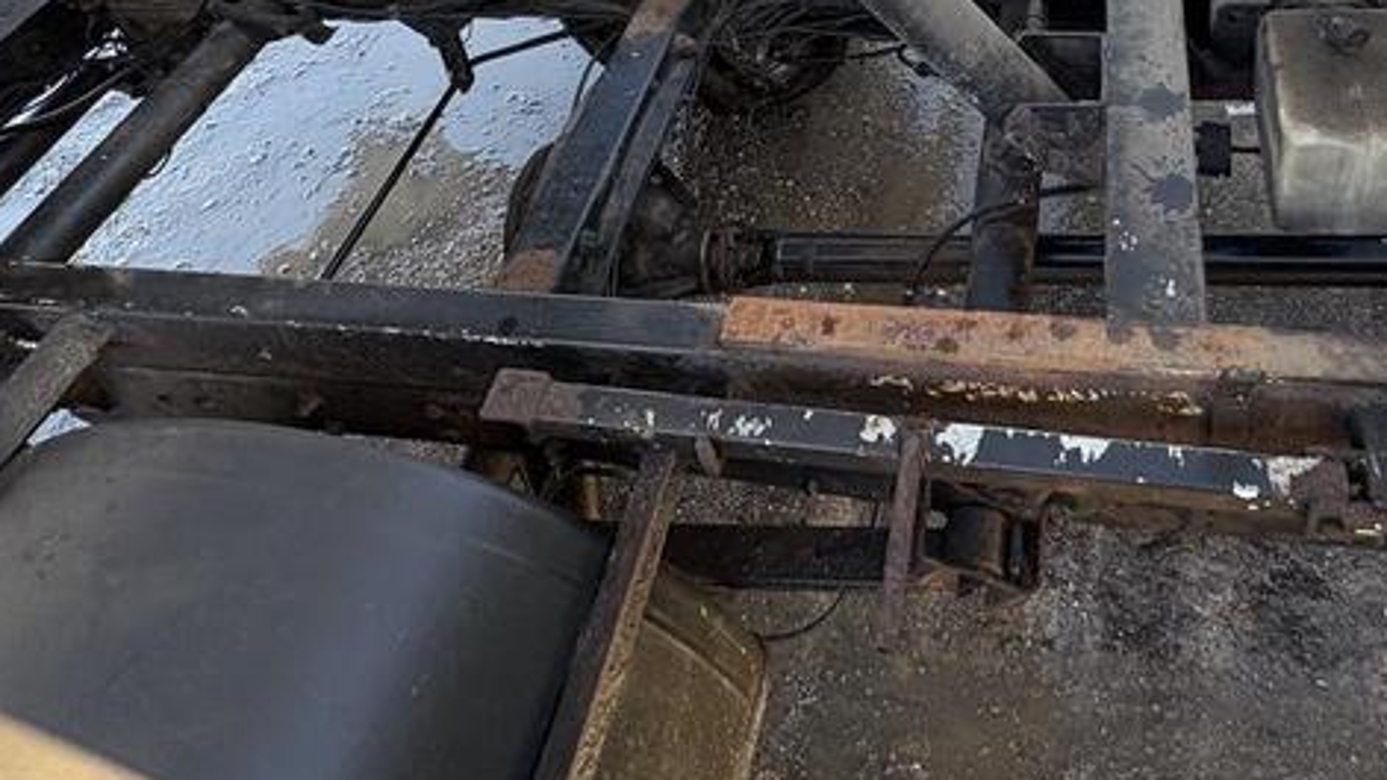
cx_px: 931
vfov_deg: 36.0
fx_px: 1067
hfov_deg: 64.3
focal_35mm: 29
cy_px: -9
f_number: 2.2
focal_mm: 2.22
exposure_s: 1/99
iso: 125
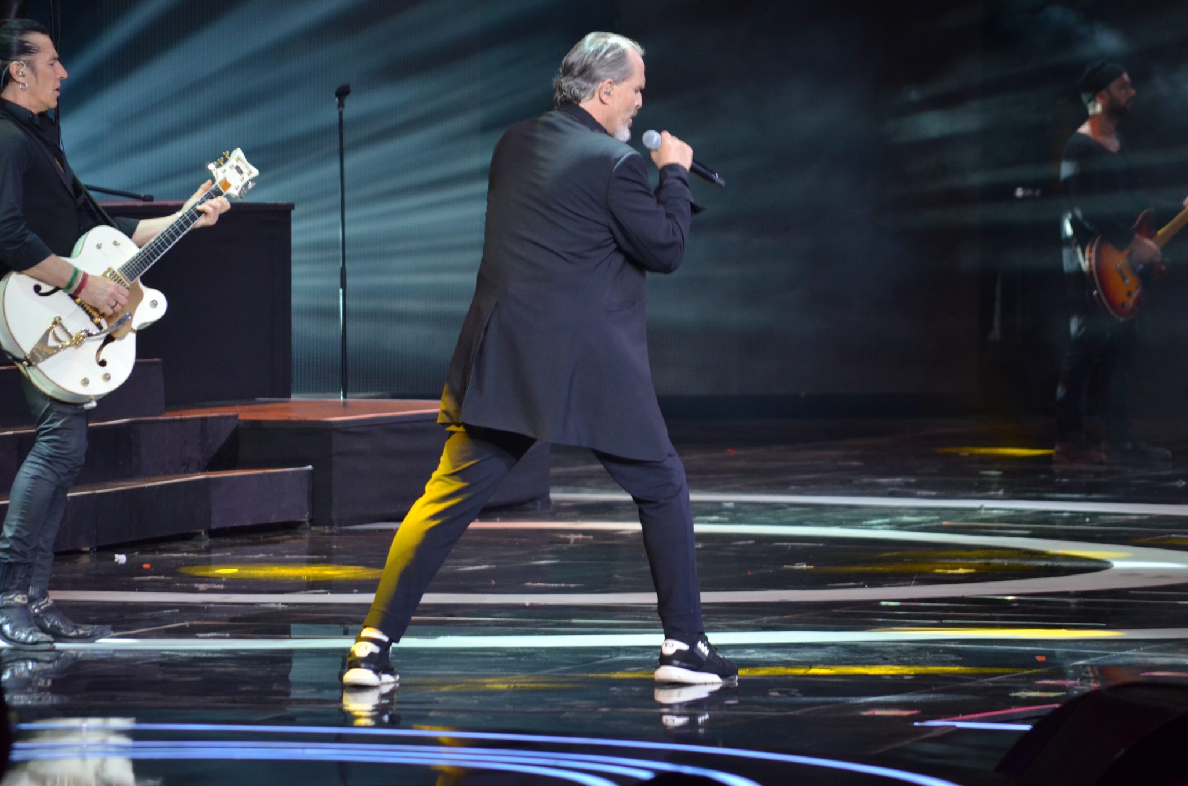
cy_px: 393
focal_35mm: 270
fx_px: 8891
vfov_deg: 5.1
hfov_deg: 7.6
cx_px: 594
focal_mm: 180
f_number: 5.6
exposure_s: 1/125
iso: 1000
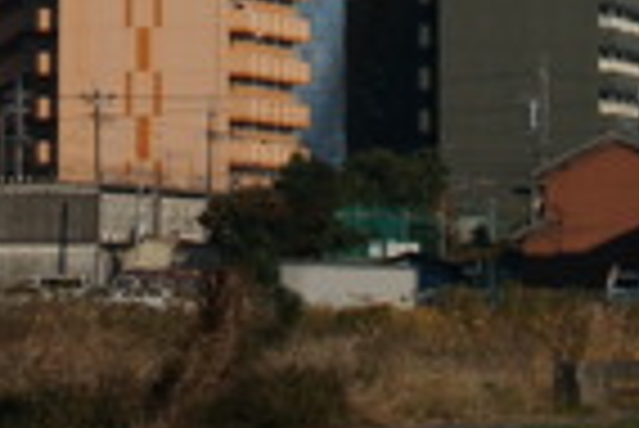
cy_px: -996
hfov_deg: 2.0
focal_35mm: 1009
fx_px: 17928
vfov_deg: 1.4
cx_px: 130
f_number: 16
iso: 200
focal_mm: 140
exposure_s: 1/160
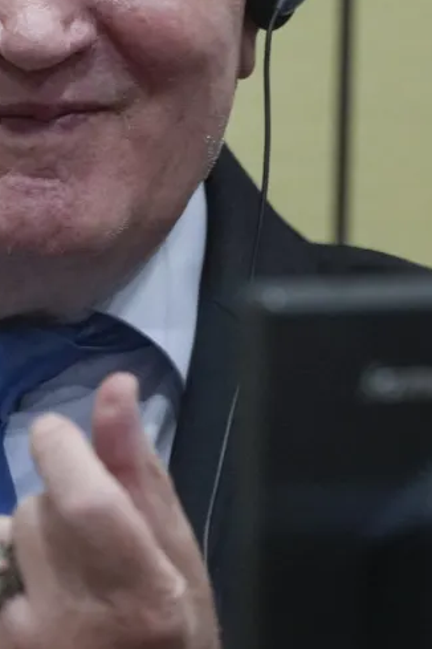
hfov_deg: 1.5
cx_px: -30
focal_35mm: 933
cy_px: 96
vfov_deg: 2.2
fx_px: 16793
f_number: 3.2
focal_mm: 400
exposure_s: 1/500
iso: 2500
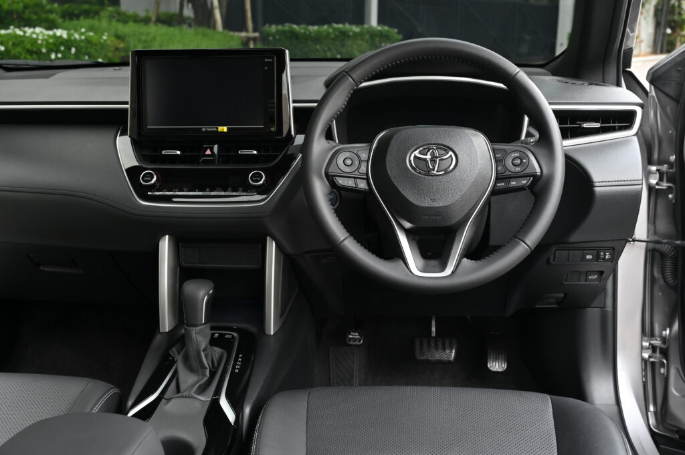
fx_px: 703
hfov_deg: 51.9
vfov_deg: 35.9
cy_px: 228
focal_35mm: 37
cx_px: 342
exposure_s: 1/50
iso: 1000
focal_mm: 37
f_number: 7.1
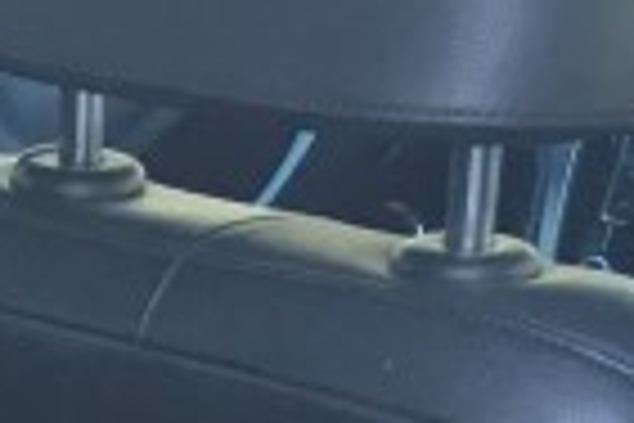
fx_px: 3857
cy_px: 1251
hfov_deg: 8.8
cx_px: -701
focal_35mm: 219
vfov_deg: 5.9
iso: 40
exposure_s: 1/30
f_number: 2.2
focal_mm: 4.15
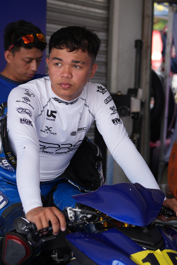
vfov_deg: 18.2
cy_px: 132
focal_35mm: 112
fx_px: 830
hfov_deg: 12.2
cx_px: 88
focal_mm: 75
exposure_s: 1/160
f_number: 4
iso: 125
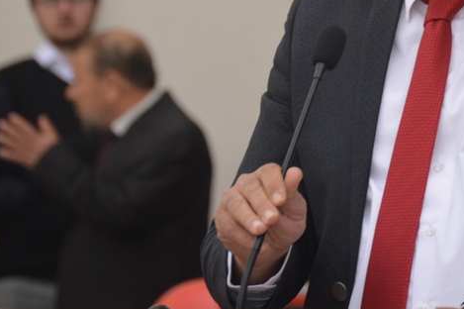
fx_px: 5487
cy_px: -3
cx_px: 469
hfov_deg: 4.8
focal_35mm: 426
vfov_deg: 3.2
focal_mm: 130
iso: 100
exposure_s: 1/200
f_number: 5.6
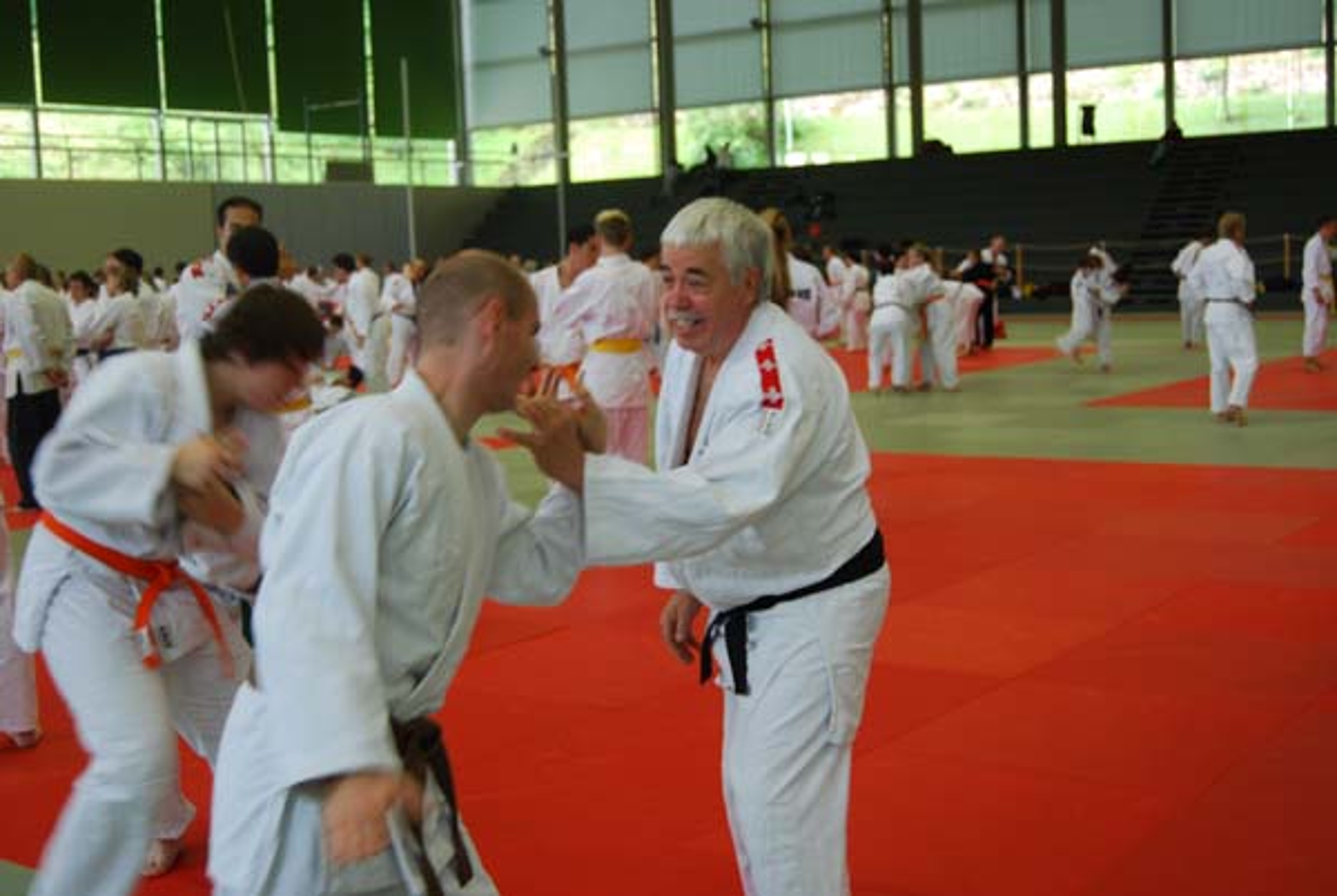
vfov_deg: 29.0
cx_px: 668
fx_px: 1729
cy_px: 448
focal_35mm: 46
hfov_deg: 42.3
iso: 200
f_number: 4.5
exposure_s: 1/30
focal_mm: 31
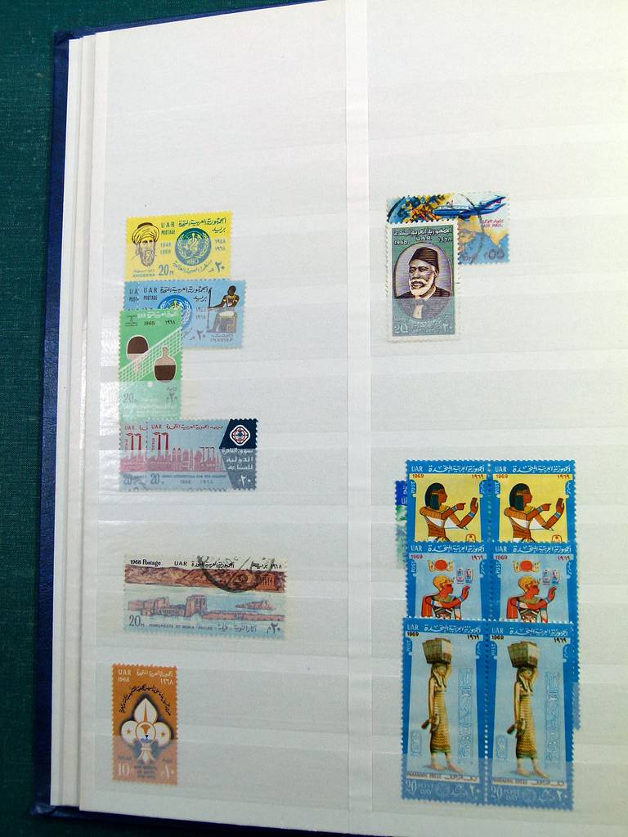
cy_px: 418
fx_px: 919
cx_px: 314
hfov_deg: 37.7
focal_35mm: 38
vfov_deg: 49.0
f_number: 4
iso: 100
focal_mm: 6.8
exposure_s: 1/160
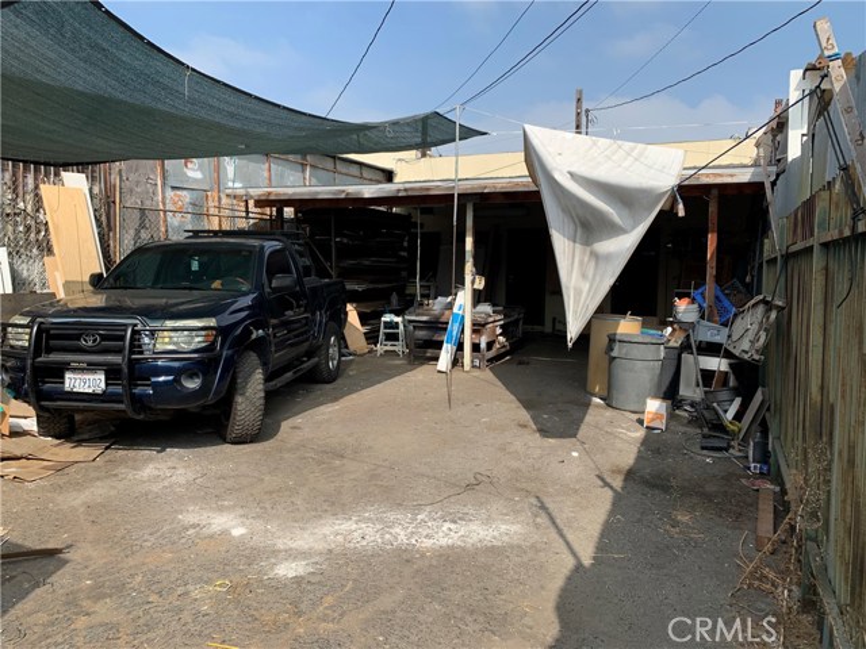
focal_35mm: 26
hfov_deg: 67.3
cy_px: 324
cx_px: 433
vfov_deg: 53.1
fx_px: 650
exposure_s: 1/1610
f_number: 1.8
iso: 25
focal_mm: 4.25
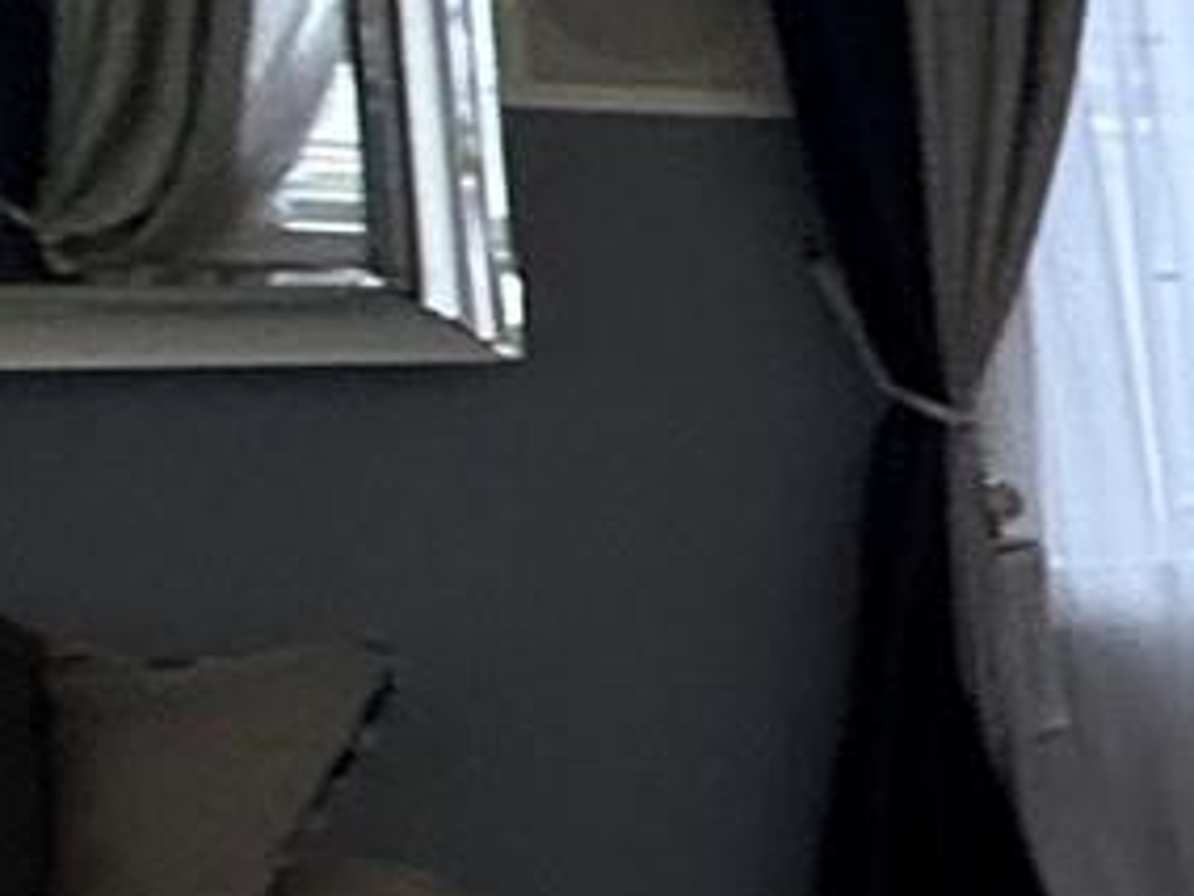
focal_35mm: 101
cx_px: 3931
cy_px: 690
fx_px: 3484
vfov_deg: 14.6
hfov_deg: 10.3
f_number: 2.2
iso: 200
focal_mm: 2.22
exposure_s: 1/60
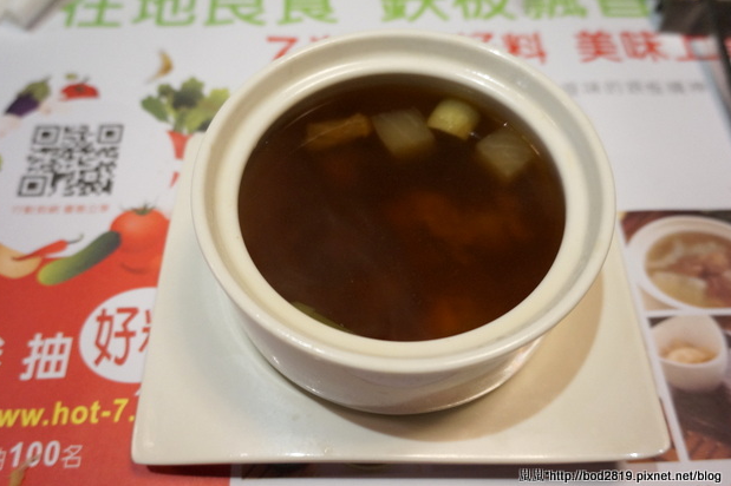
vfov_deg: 42.3
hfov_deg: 60.3
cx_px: 363
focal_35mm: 31
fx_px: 629
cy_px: 248
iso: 1250
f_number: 4
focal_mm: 20
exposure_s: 1/60
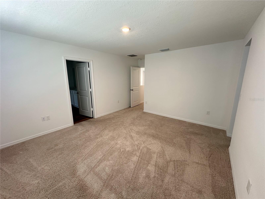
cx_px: 132
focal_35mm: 14
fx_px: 107
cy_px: 100
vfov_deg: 85.7
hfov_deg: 102.1
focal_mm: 2.22
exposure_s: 1/60
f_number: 2.2
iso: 160
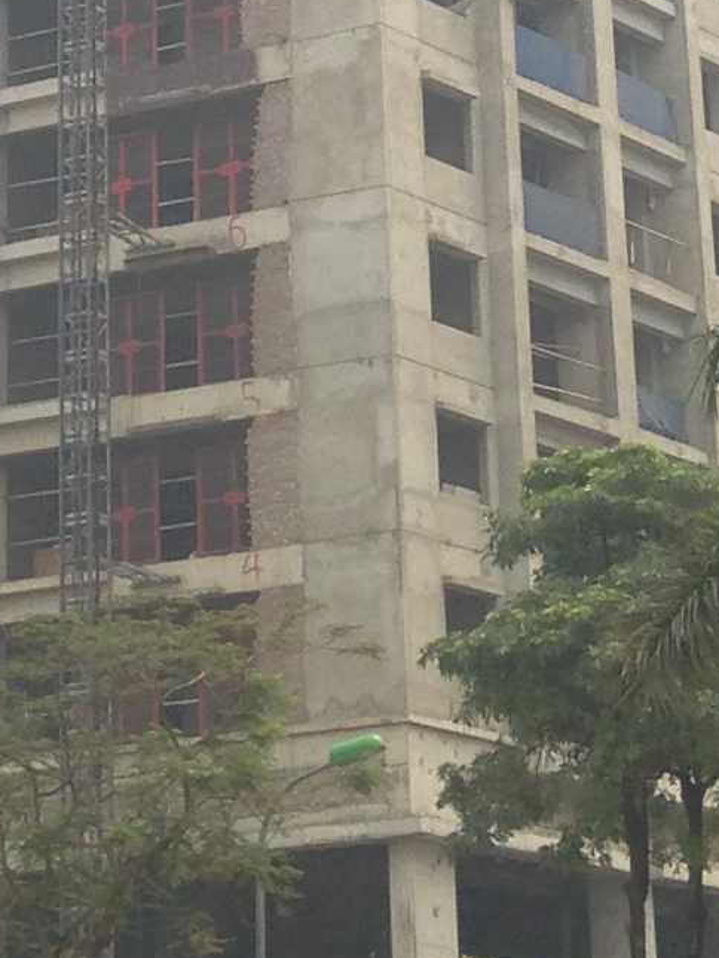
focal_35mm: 167
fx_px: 4623
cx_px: 178
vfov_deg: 11.2
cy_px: -661
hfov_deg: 8.9
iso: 50
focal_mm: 4.12
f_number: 2.4
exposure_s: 1/874
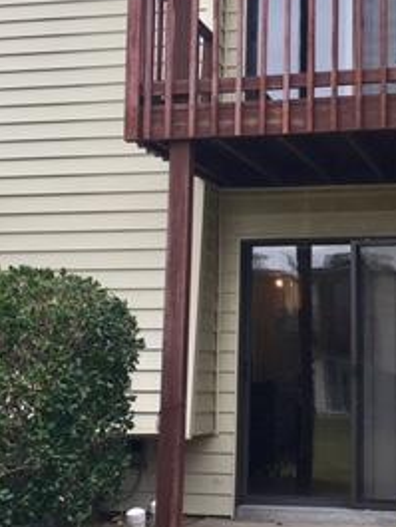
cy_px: 223
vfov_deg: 27.7
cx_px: 314
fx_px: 1067
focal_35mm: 70
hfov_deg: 20.8
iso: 25
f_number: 2.2
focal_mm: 4.15
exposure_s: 1/534
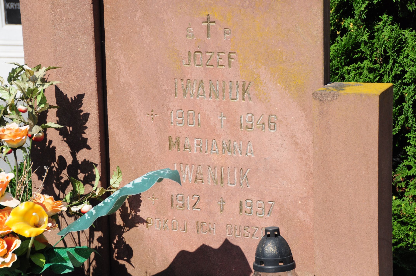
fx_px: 1212
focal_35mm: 105
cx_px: 208
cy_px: 138
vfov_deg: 13.0
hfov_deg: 19.5
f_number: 7.1
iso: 400
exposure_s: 1/1250
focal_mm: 70
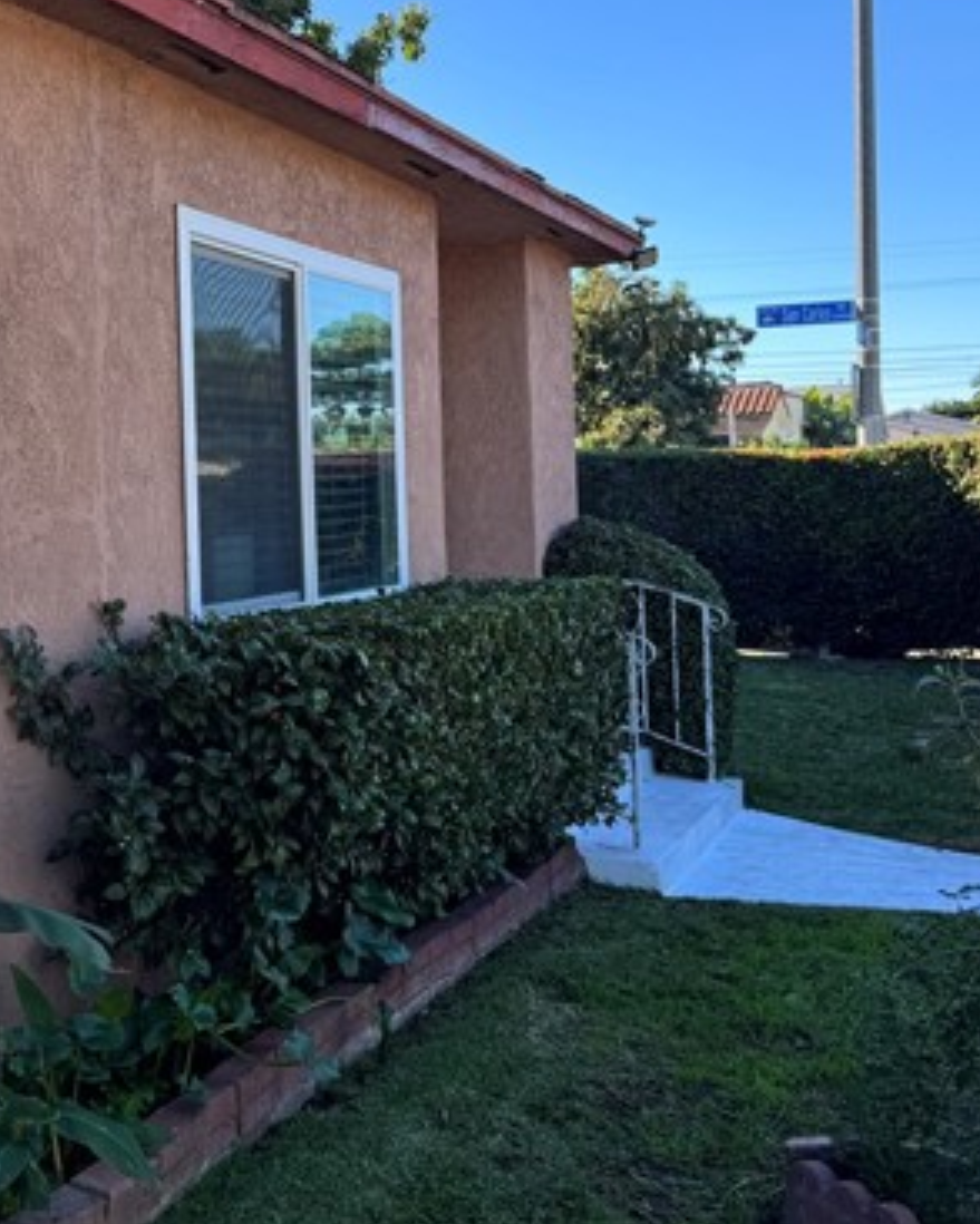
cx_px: 124
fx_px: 1486
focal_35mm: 41
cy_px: 482
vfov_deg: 44.5
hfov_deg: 34.7
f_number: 1.78
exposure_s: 1/966
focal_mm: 6.76
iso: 80
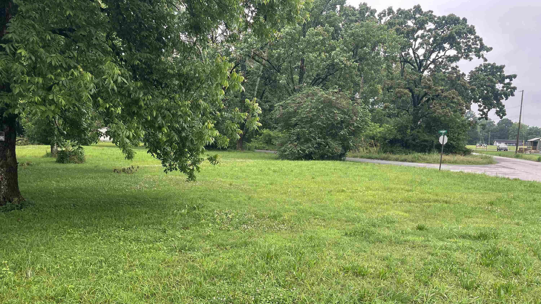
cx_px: 268
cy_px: 195
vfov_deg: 39.8
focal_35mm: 29
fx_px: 416
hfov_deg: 66.1
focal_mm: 4.2
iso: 32
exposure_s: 1/175
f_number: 1.6
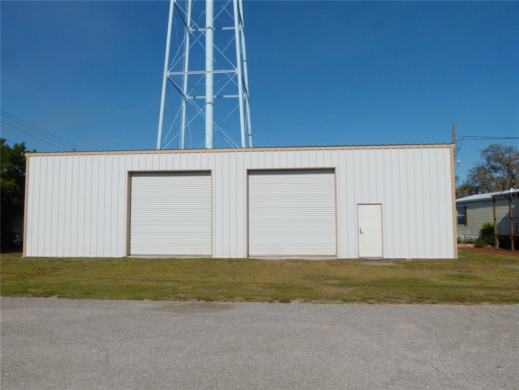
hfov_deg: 69.4
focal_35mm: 25
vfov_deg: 54.9
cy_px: 195
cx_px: 260
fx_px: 375
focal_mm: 4.5
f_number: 5
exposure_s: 1/2000
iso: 100
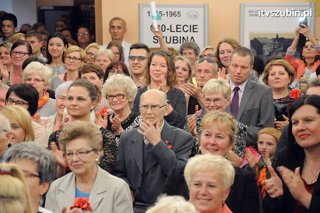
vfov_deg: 9.9
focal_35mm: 138
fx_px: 1225
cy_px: 106
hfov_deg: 14.9
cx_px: 160
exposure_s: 1/80
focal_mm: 92
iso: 2500
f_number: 5.6
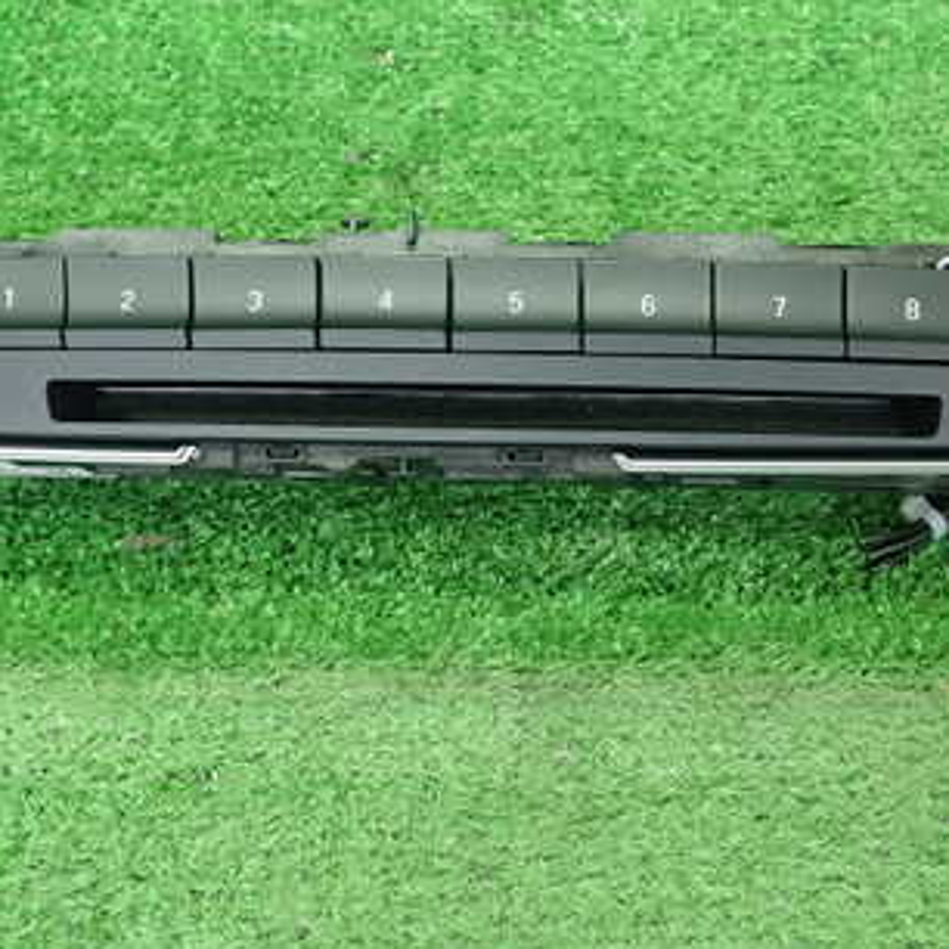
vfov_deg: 32.7
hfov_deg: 32.8
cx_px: 431
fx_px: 1613
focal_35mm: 52
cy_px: 397
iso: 400
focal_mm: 5.5
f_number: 2.3
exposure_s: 1/125
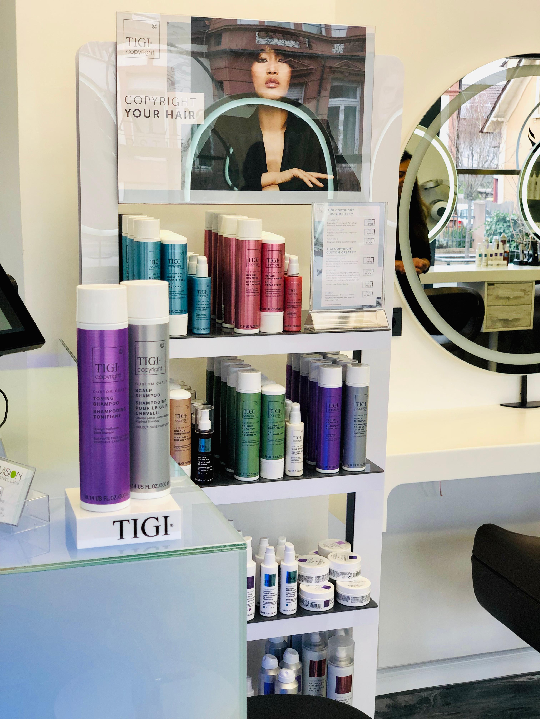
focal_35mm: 52
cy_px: 360
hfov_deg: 28.0
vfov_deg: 36.8
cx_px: 270
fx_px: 1082
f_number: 2.4
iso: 40
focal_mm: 6
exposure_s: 1/50
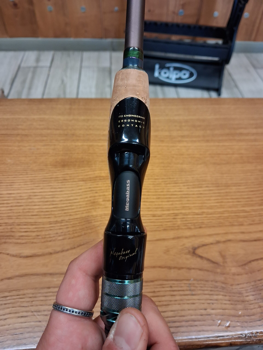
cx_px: 132
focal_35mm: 27
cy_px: 175
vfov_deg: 65.3
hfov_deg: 51.4
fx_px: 274
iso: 500
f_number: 1.8
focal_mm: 4
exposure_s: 1/33
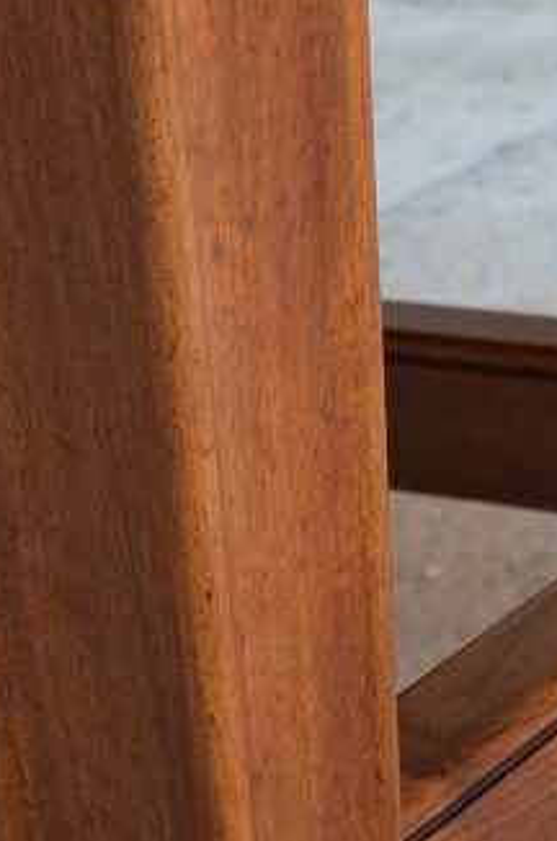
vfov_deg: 15.9
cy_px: 294
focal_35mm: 129
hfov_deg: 10.6
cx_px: 299
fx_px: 3006
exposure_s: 1/60
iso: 400
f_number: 5.6
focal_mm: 20
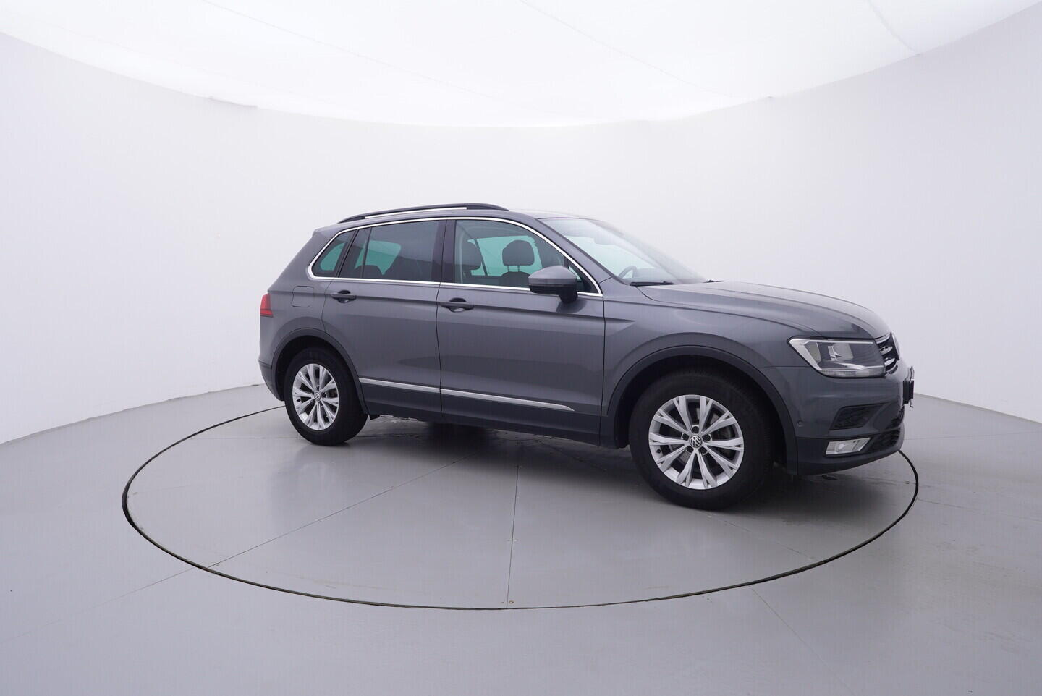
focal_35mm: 22
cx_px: 521
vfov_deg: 56.2
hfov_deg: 77.3
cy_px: 348
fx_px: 652
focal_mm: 15
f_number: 5
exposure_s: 1/80
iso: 200
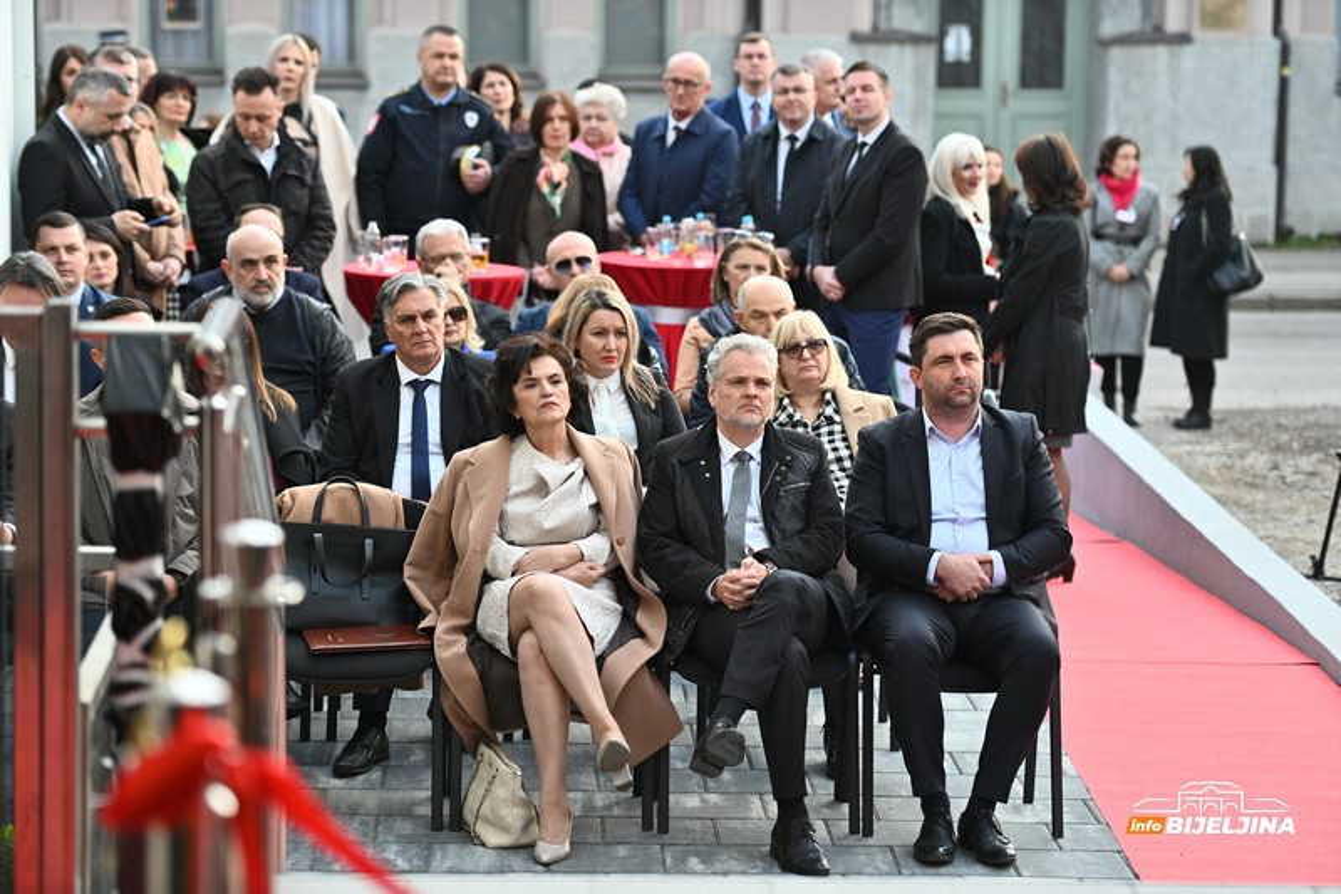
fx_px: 3798
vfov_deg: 13.4
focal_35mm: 102
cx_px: 670
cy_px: 447
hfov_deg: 20.0
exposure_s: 1/1000
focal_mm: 102
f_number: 2.8
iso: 500
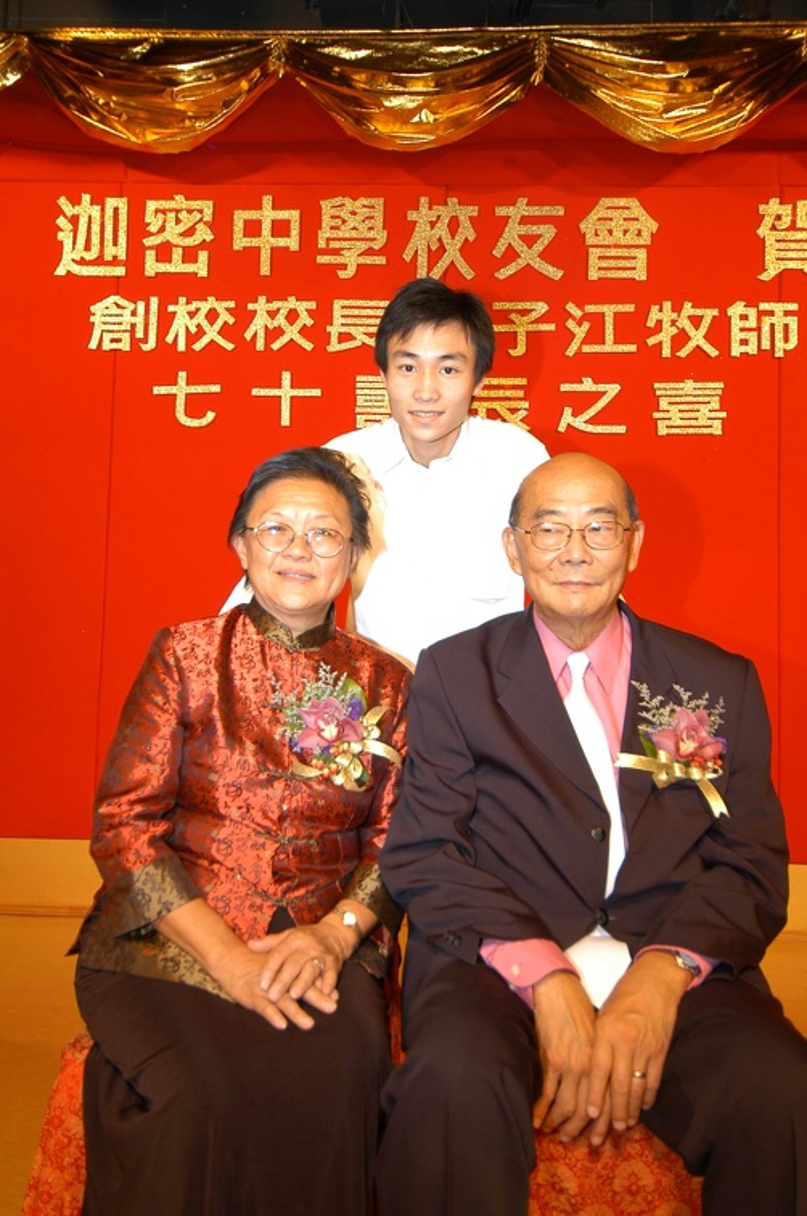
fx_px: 961
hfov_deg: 45.6
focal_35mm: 28
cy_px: 608
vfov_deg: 64.6
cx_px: 404
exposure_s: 1/60
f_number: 4
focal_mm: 19
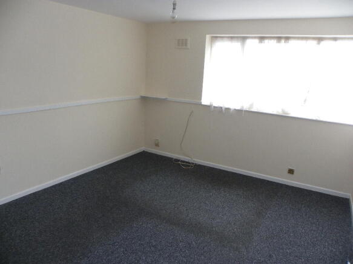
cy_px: 132
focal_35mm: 26
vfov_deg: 53.0
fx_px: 265
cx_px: 176
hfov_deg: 67.3
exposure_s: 1/60
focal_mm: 4.6
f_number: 2.8
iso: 100
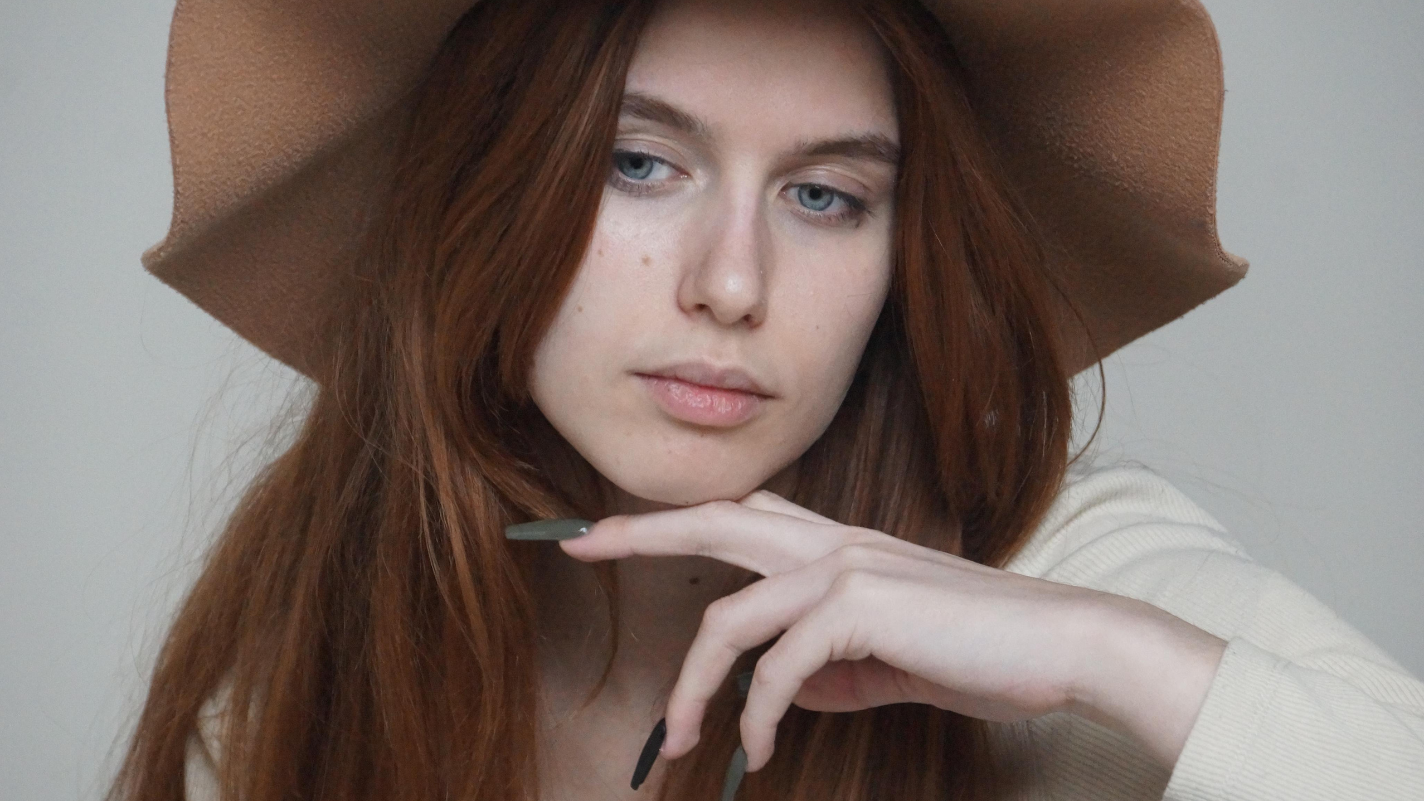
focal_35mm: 213
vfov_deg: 5.7
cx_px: 712
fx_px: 8024
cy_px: 367
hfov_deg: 10.1
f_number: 5.6
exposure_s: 1/125
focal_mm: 135
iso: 3200
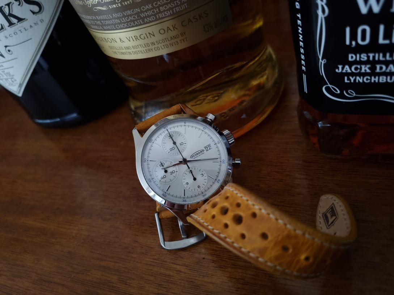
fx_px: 296
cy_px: 148
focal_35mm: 26
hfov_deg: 67.3
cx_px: 197
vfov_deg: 53.0
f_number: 1.8
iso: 500
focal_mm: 5.4
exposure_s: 1/17
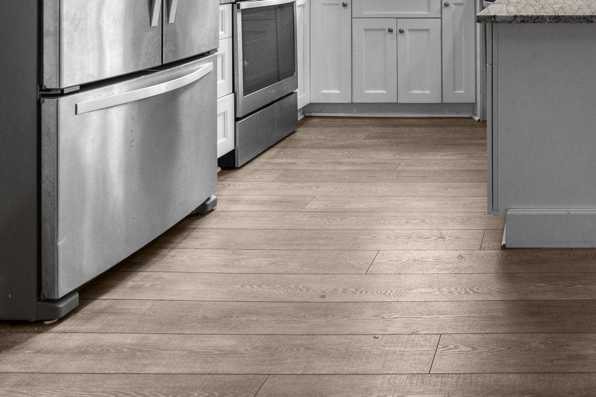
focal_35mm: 38
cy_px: -52
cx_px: 561
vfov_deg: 30.8
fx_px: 629
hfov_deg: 44.9
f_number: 9
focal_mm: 16
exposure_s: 1/1.25
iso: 200
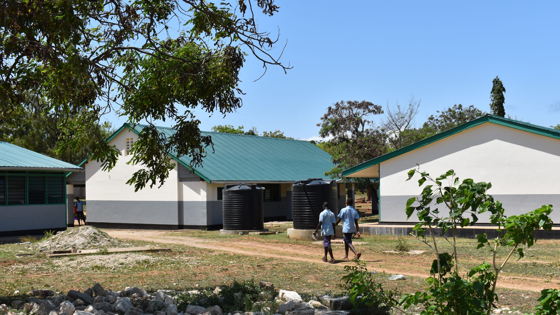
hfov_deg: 41.7
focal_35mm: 50
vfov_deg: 24.1
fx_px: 735
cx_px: 284
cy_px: 189
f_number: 9
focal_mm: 31
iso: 100
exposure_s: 1/320
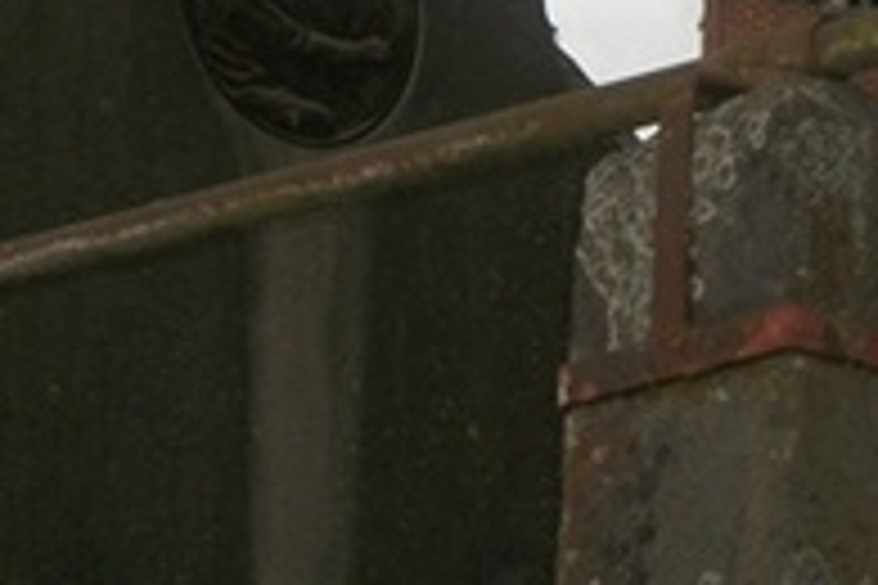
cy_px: -58
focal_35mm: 198
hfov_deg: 10.4
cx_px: 405
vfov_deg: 6.9
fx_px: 4829
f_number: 4.1
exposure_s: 1/800
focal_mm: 11
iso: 80
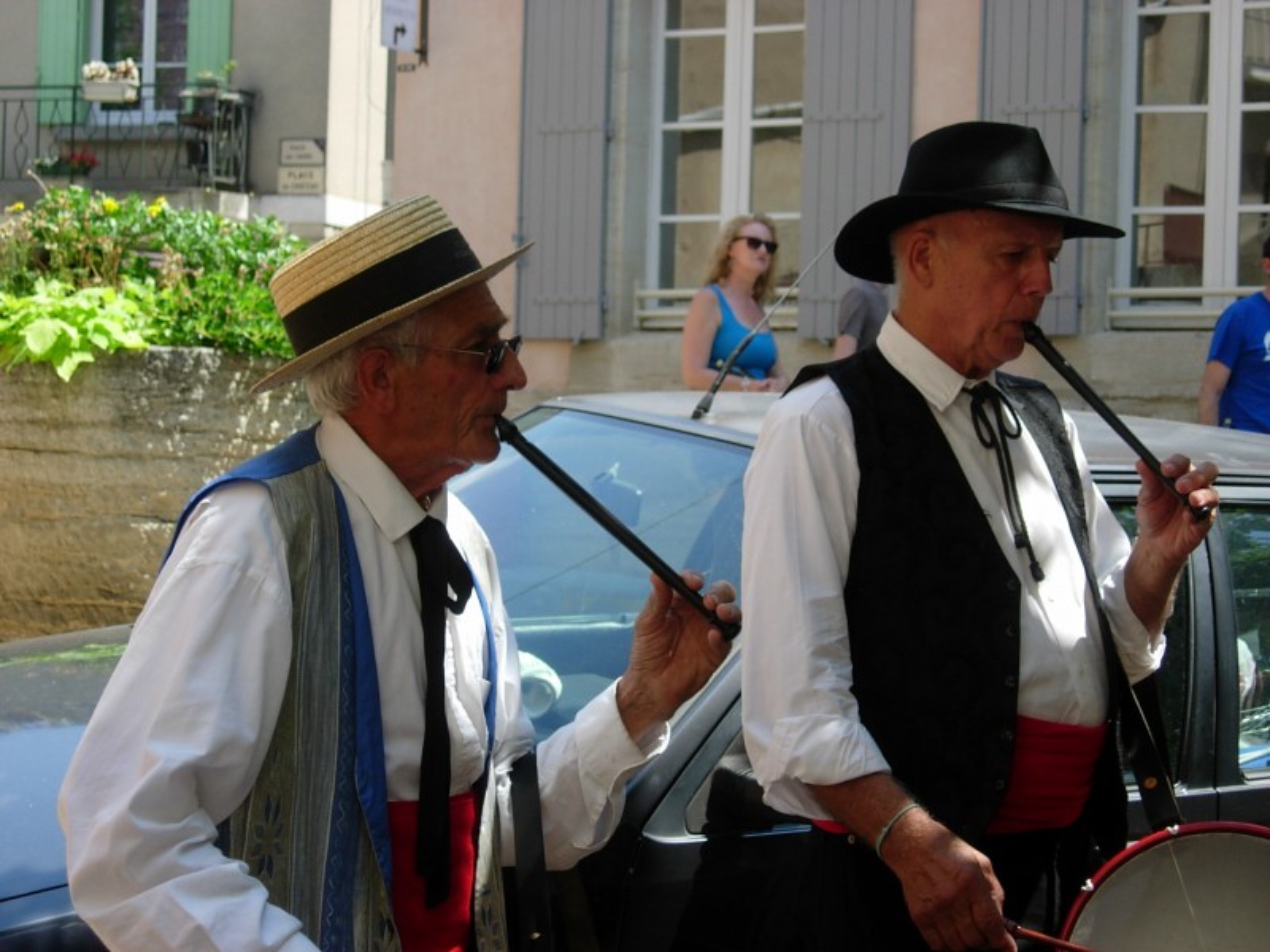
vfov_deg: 18.0
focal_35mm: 82
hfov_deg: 23.8
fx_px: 3008
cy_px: 476
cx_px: 635
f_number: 4
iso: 64
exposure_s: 1/342
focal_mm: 17
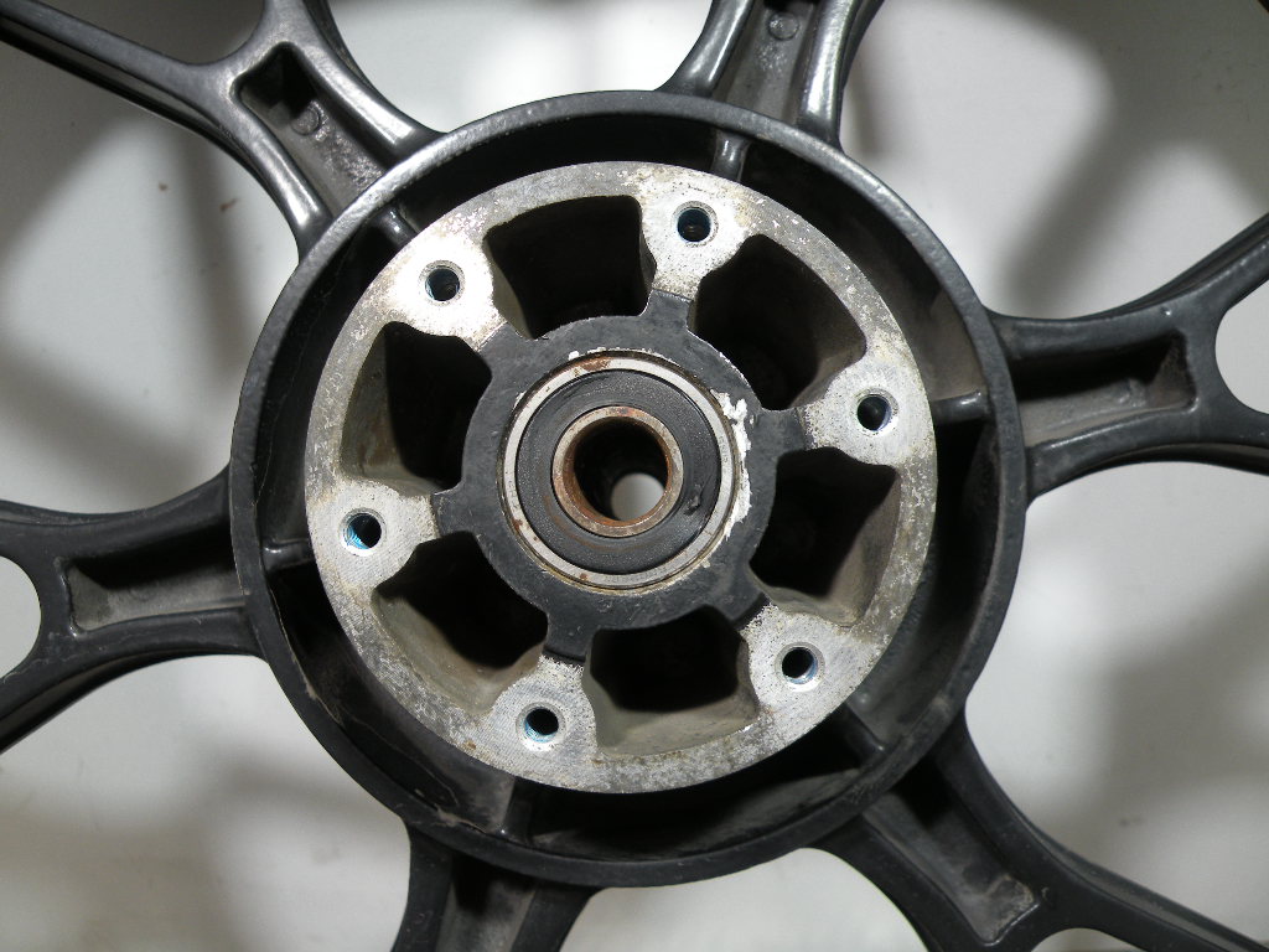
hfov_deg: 65.3
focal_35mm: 27
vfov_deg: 51.4
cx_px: 634
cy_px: 476
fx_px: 990
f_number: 2.8
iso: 76
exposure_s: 1/60
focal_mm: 4.7
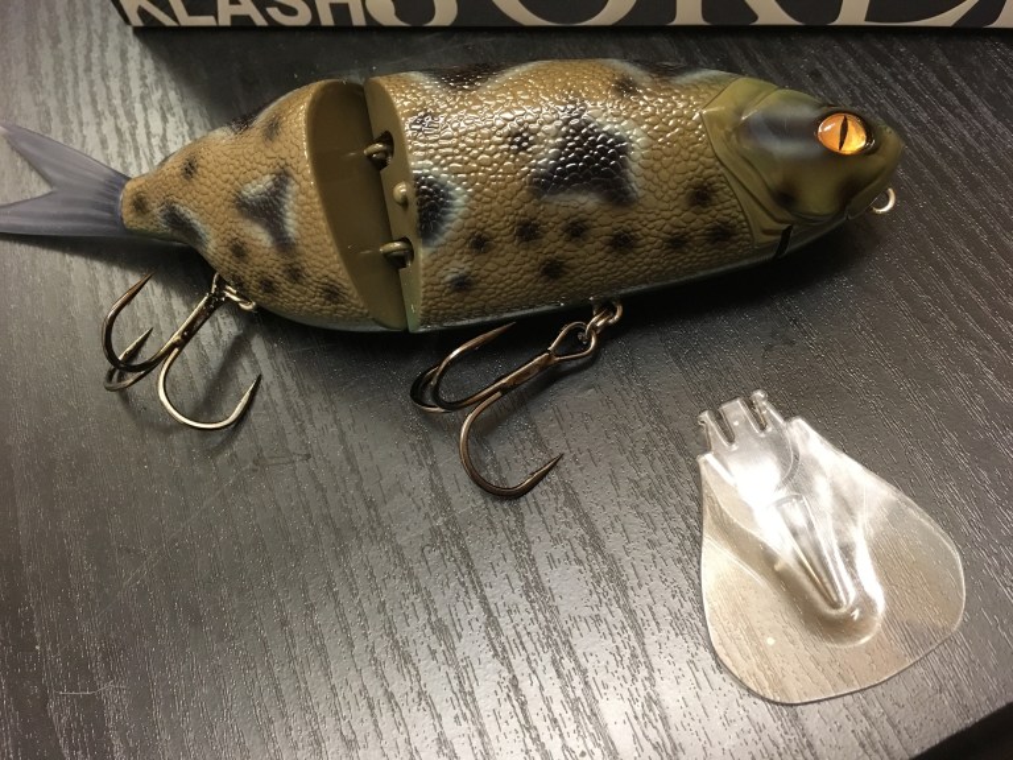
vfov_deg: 48.2
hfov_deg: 61.7
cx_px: 506
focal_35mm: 29
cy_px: 380
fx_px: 849
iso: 200
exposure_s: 1/30
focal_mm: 4.15
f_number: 2.2
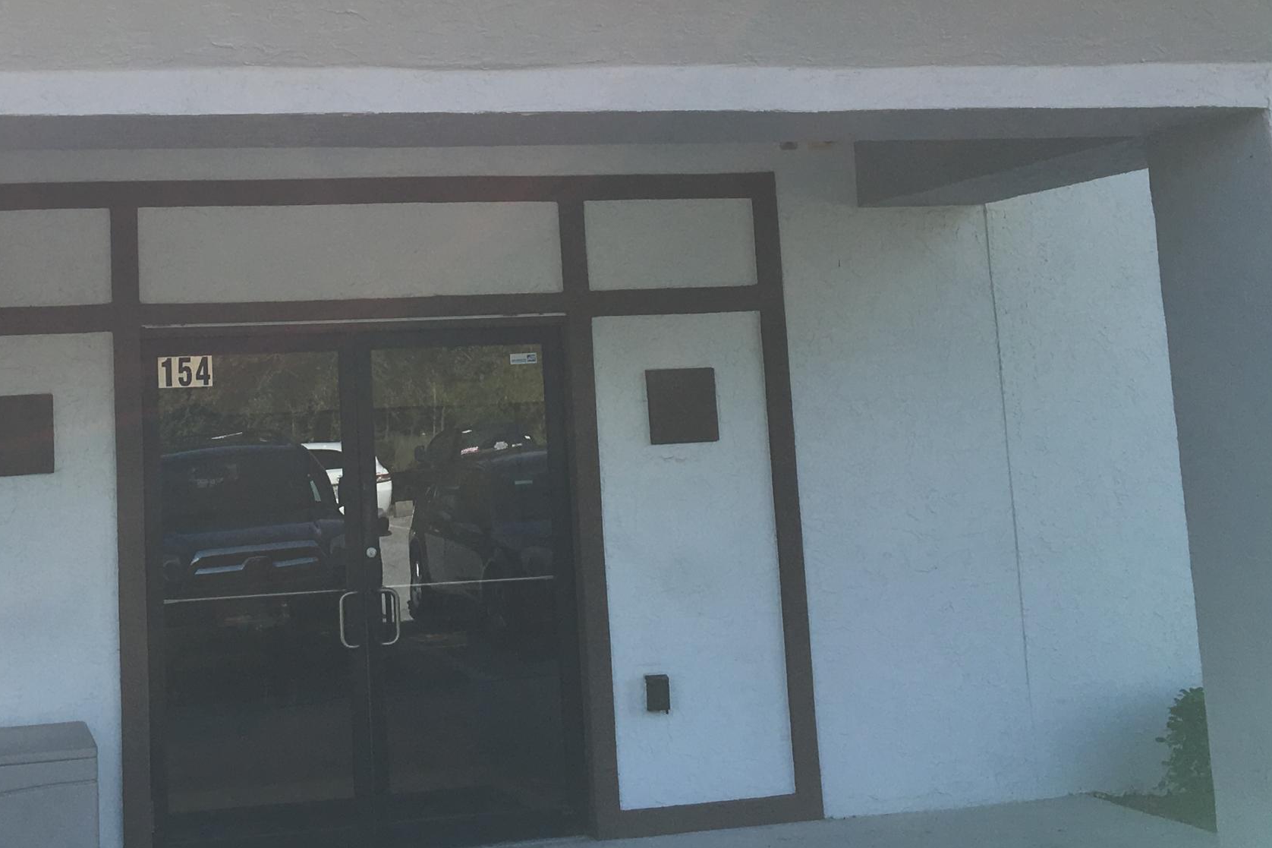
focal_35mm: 54
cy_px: 185
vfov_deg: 24.7
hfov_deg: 36.2
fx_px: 1908
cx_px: 342
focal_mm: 4.15
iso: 25
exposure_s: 1/801
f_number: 2.2
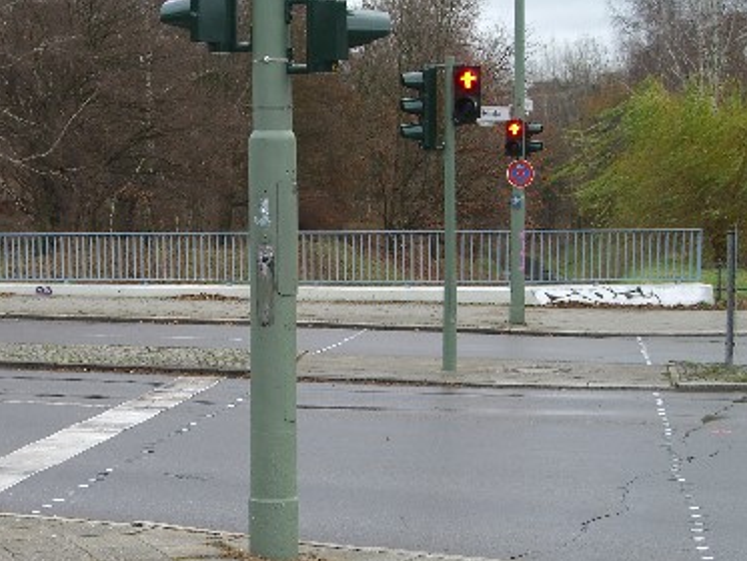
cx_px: 179
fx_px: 1921
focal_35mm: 89
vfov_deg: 16.5
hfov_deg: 21.8
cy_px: 426
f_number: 3.6
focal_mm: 11.8
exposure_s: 1/60
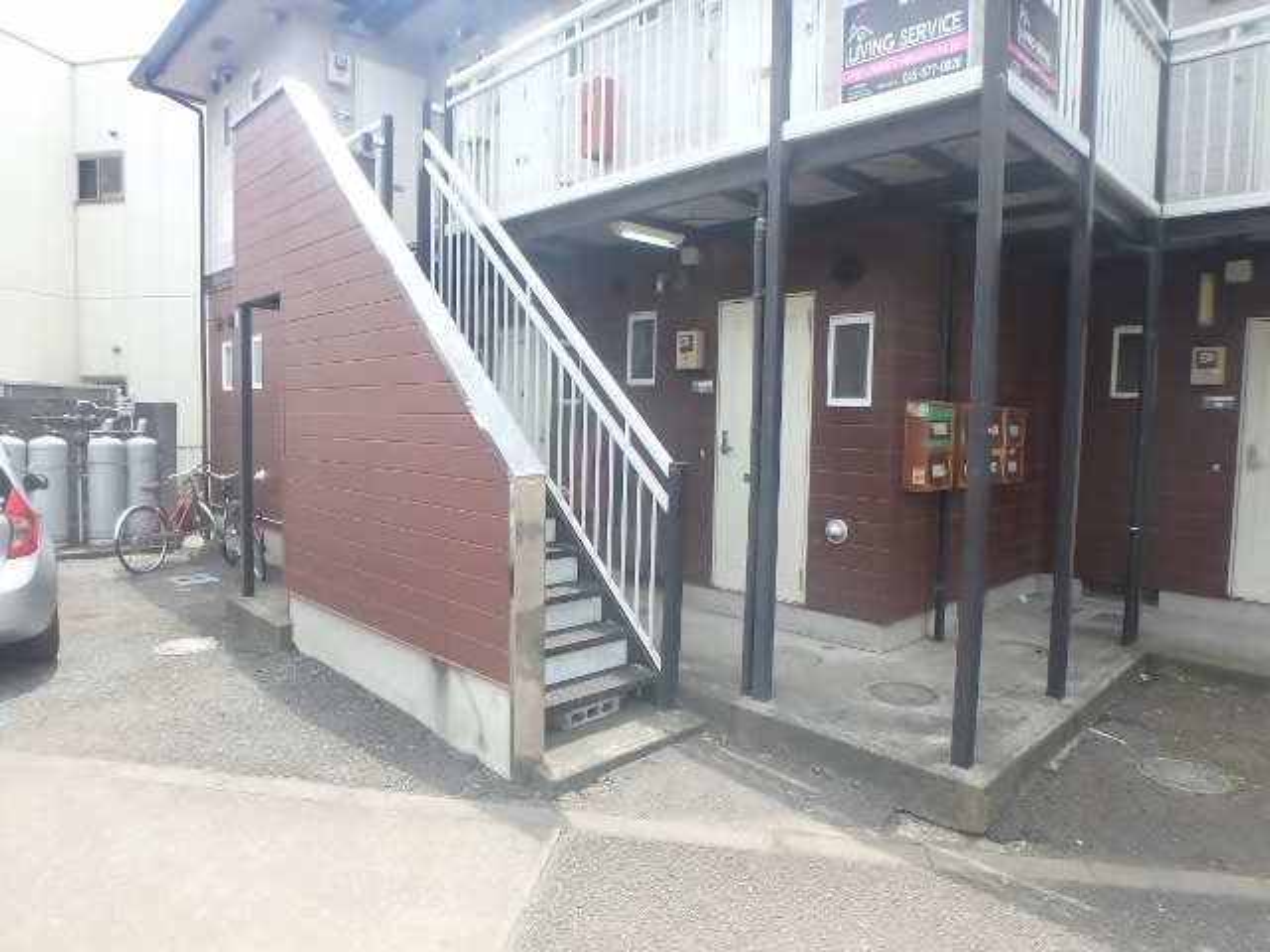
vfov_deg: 63.4
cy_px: 476
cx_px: 635
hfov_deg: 79.0
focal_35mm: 21
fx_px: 770
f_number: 3.5
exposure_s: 1/250
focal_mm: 3.7
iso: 125
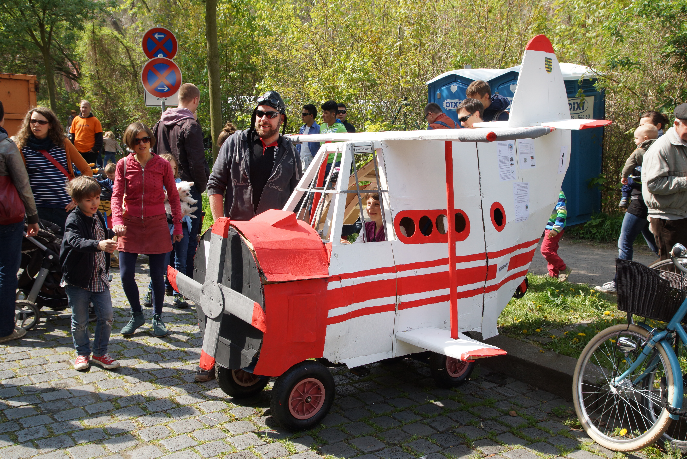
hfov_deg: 53.1
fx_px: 687
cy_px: 230
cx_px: 344
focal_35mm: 36
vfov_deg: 36.9
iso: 200
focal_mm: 24
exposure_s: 1/200
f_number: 8
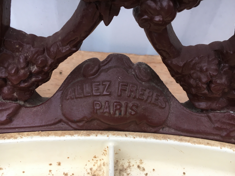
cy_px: 91
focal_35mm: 30
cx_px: 120
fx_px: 204
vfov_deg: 46.8
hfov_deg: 60.0
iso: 25
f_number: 2.2
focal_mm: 4.15
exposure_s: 1/33
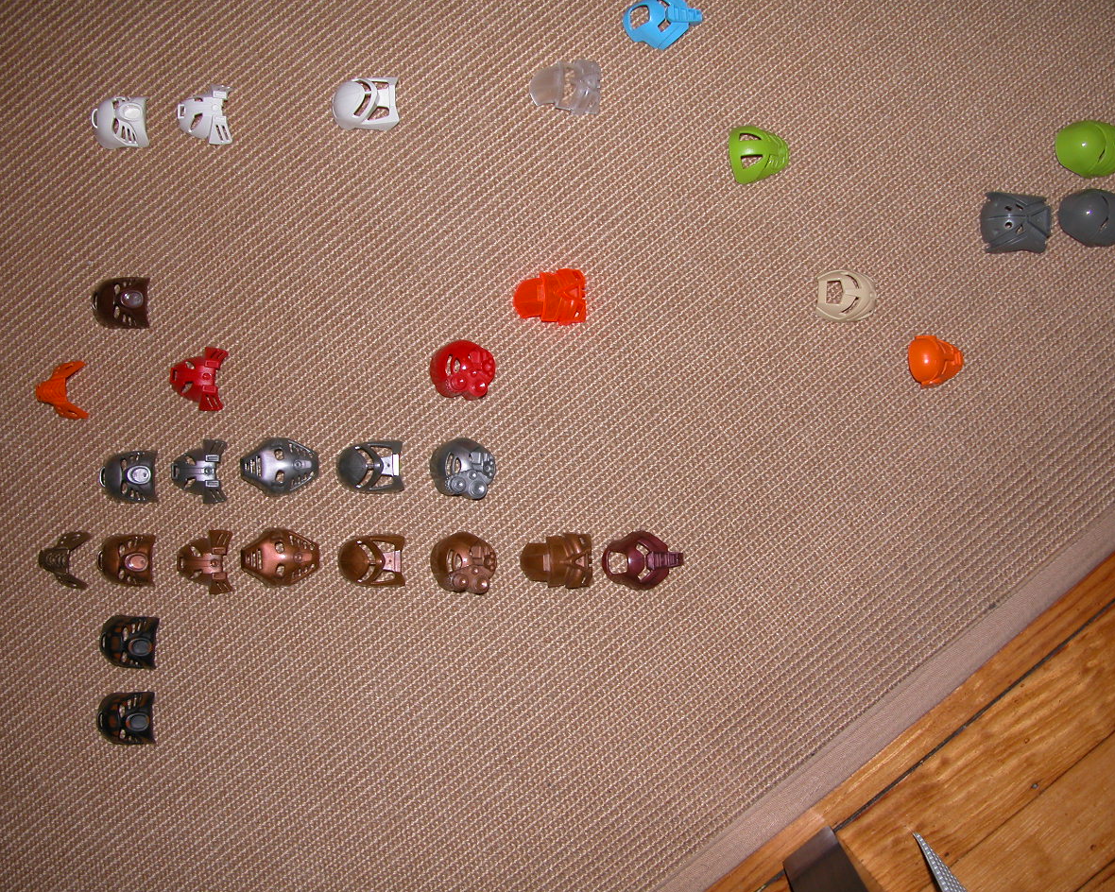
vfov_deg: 41.2
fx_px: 1188
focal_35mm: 36
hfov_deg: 50.3
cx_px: 574
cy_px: 443
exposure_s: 1/60
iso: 100
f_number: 2.8
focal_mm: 8.9
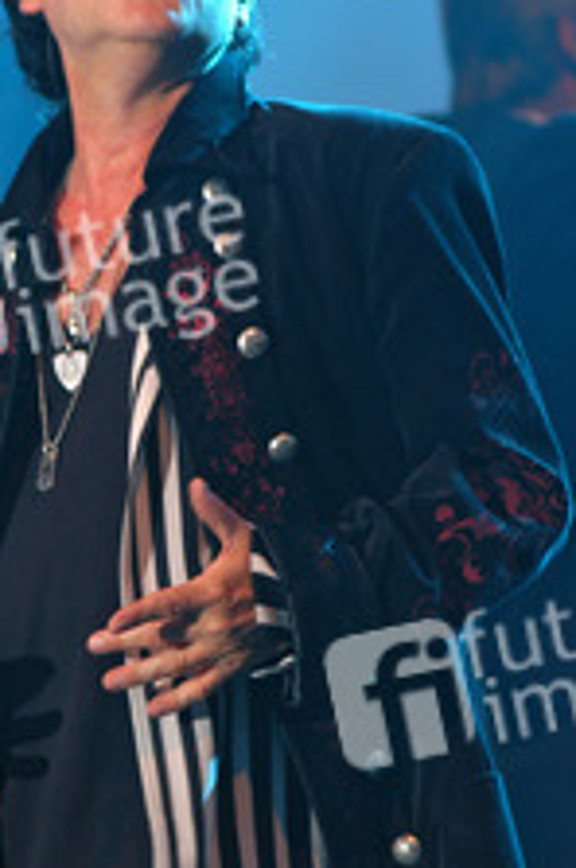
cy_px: 483
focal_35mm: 390
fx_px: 9386
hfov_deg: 3.5
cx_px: 171
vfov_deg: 5.3
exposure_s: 1/60
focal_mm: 145
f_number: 4
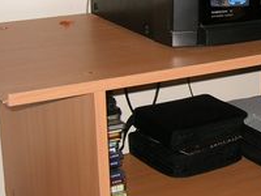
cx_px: 303
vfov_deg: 13.0
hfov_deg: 16.6
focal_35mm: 114
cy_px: 63
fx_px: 860
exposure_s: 1/60.1
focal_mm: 7.8
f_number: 2.8
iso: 64
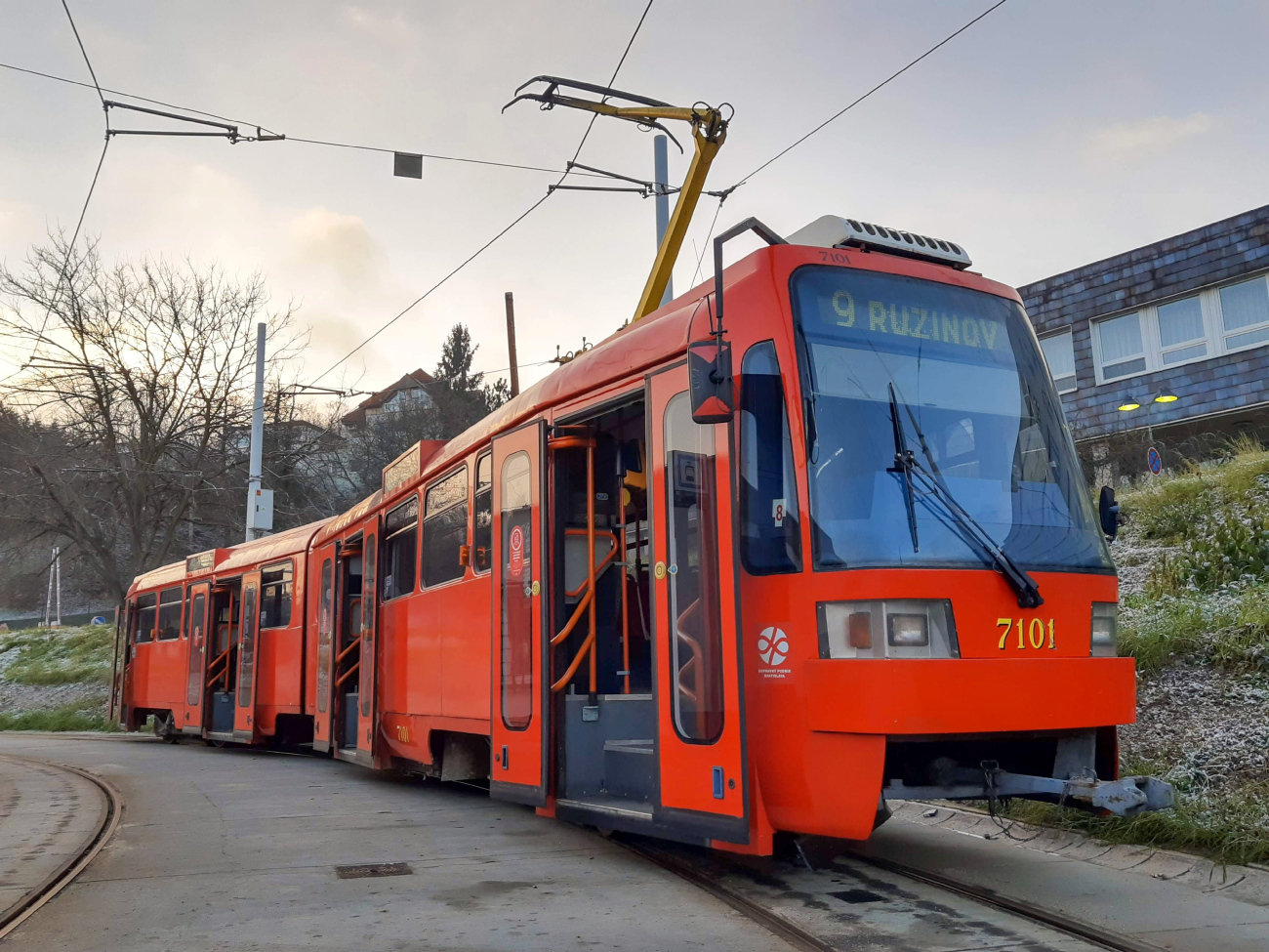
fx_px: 953
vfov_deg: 53.1
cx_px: 634
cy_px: 476
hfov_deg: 67.3
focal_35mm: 26
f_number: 1.7
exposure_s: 1/1300
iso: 50
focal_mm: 4.75
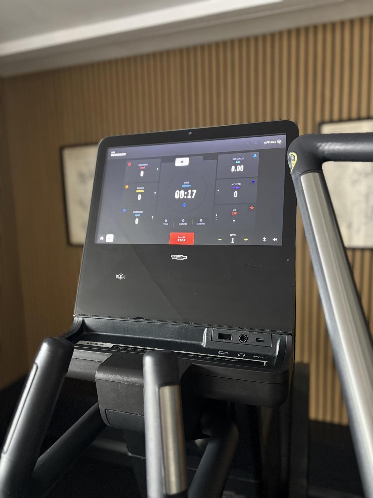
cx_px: 186
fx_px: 374
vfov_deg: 67.3
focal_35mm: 26
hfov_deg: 53.1
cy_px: 249
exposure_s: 1/25
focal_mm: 5.96
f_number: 1.6
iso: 640
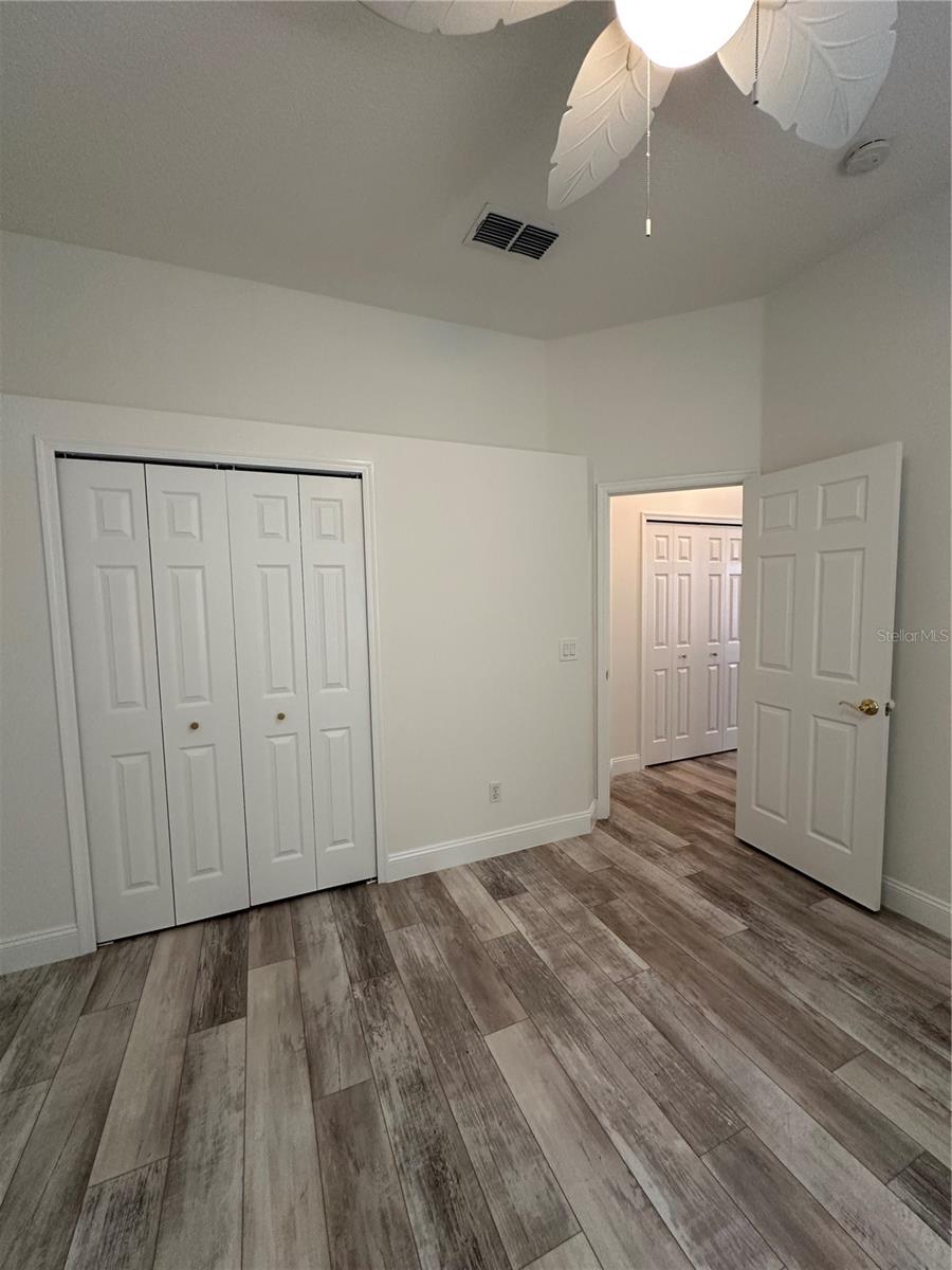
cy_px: 635
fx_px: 513
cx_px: 476
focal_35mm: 14
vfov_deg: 102.1
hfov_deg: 85.7
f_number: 2.2
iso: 250
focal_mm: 2.22
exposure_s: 1/120
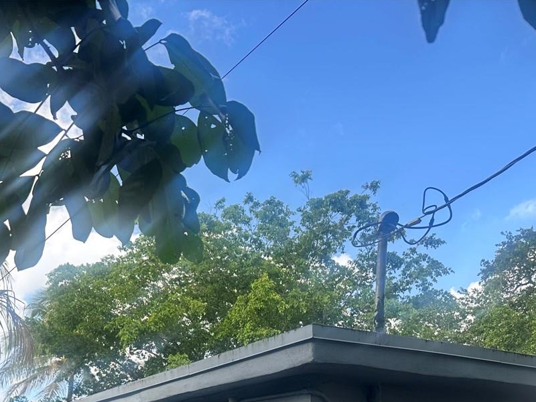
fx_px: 743
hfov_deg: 39.4
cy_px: 401
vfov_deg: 28.4
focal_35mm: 48
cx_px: 198
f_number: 1.78
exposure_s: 1/1095
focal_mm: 6.86
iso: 80
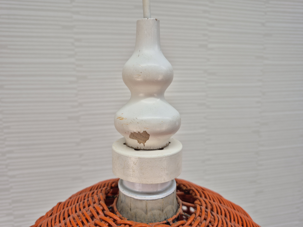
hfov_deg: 73.9
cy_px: 114
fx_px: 201
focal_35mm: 23
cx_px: 152
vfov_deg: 58.9
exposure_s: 1/110
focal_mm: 5.4
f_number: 1.8
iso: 25
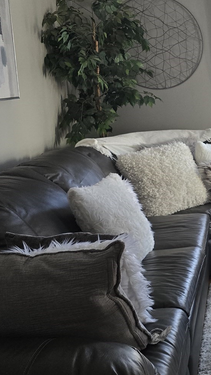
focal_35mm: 52
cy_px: 173
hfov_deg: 20.2
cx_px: 306
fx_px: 517
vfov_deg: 39.8
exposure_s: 1/120
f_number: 1.7
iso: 250
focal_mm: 6.3
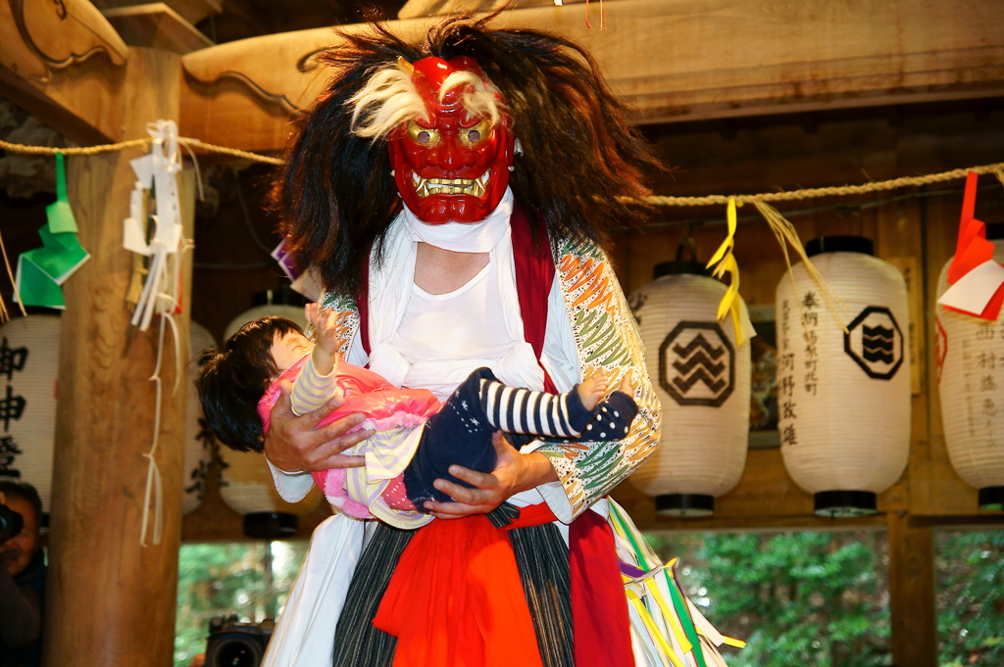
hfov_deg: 27.0
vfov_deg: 18.2
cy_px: 334
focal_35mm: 75
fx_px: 2090
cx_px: 502
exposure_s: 1/125
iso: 800
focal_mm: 50
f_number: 2.8
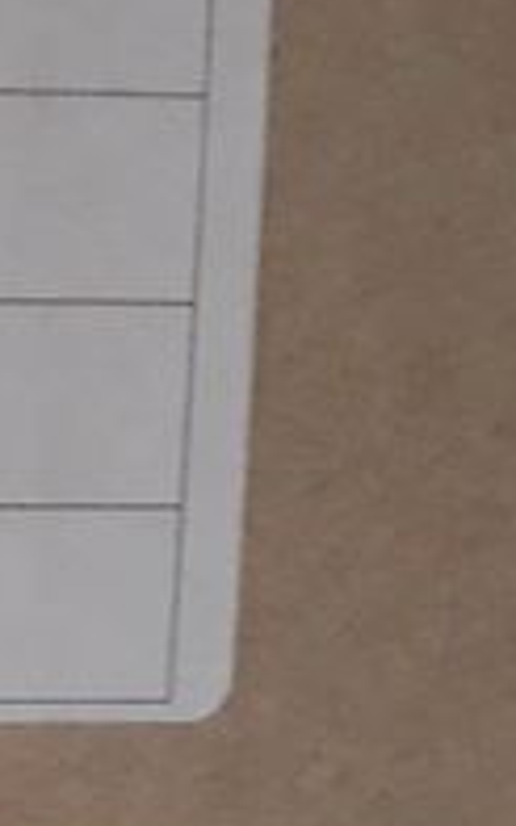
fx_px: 2612
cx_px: -478
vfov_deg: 17.2
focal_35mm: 116
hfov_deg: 10.5
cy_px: 990
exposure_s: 1/25
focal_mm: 3.6
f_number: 1.9
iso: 250
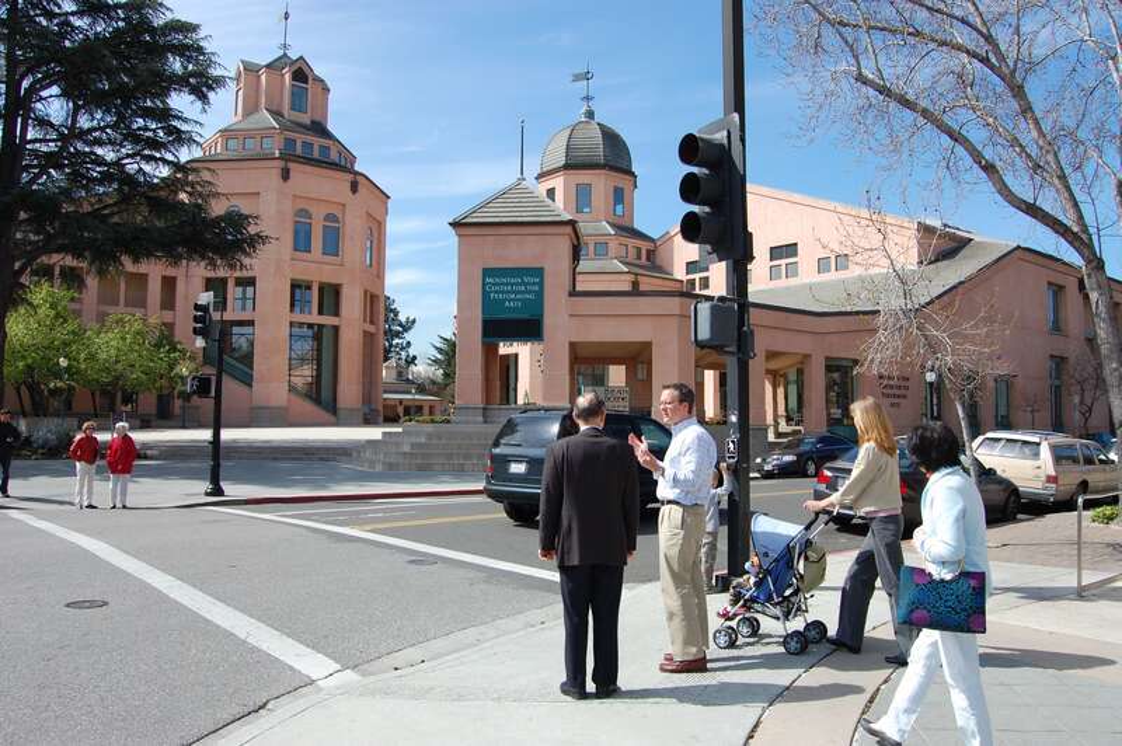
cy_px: 373
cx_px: 561
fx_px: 841
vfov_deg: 47.9
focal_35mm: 27
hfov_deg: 67.4
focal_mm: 18
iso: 200
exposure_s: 1/320
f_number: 9
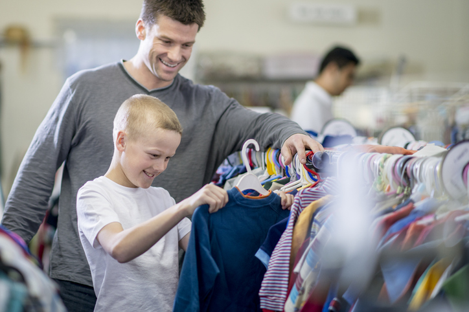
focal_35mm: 85
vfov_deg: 16.1
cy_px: 156
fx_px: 1107
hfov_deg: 23.9
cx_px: 234
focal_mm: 85
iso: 500
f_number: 1.8
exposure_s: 1/250
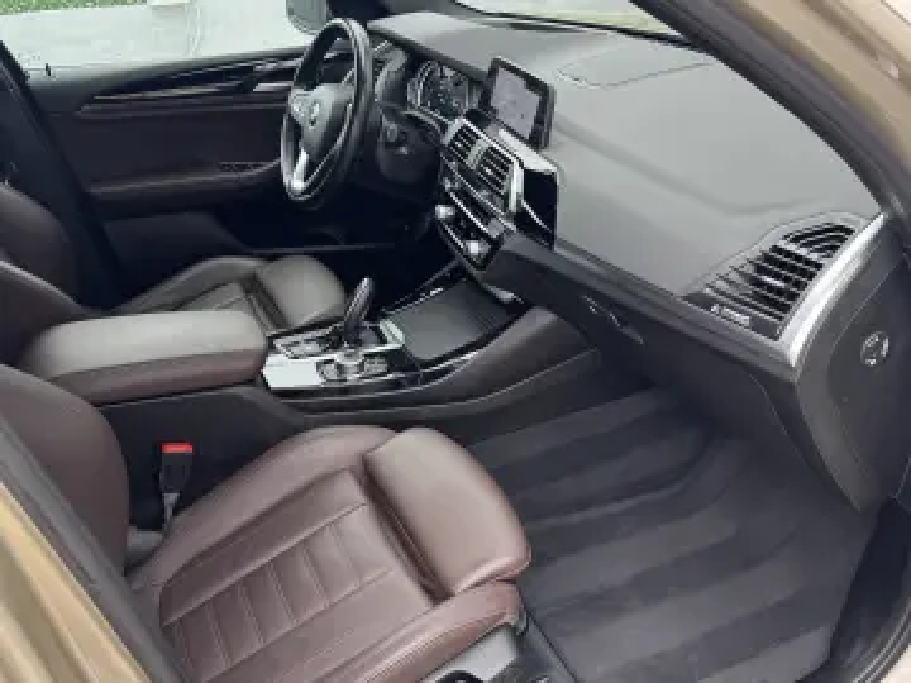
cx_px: 456
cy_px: 342
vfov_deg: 56.8
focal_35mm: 24
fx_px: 632
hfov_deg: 71.6
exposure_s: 1/121
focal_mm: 6.76
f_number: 1.78
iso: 64
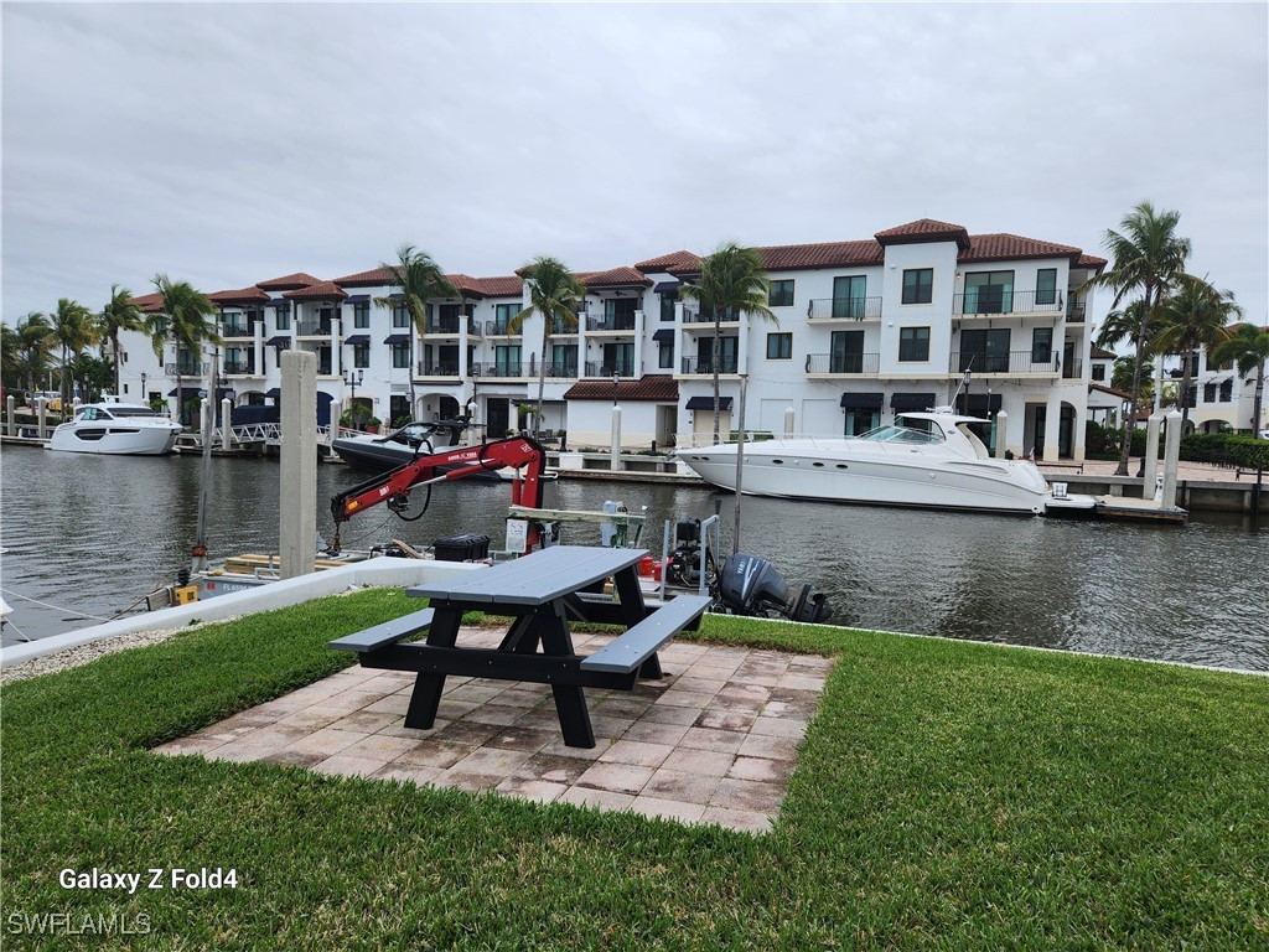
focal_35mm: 23
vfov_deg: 58.9
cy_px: 476
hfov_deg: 73.9
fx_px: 843
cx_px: 634
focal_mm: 5.4
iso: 20
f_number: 1.8
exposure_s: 1/777
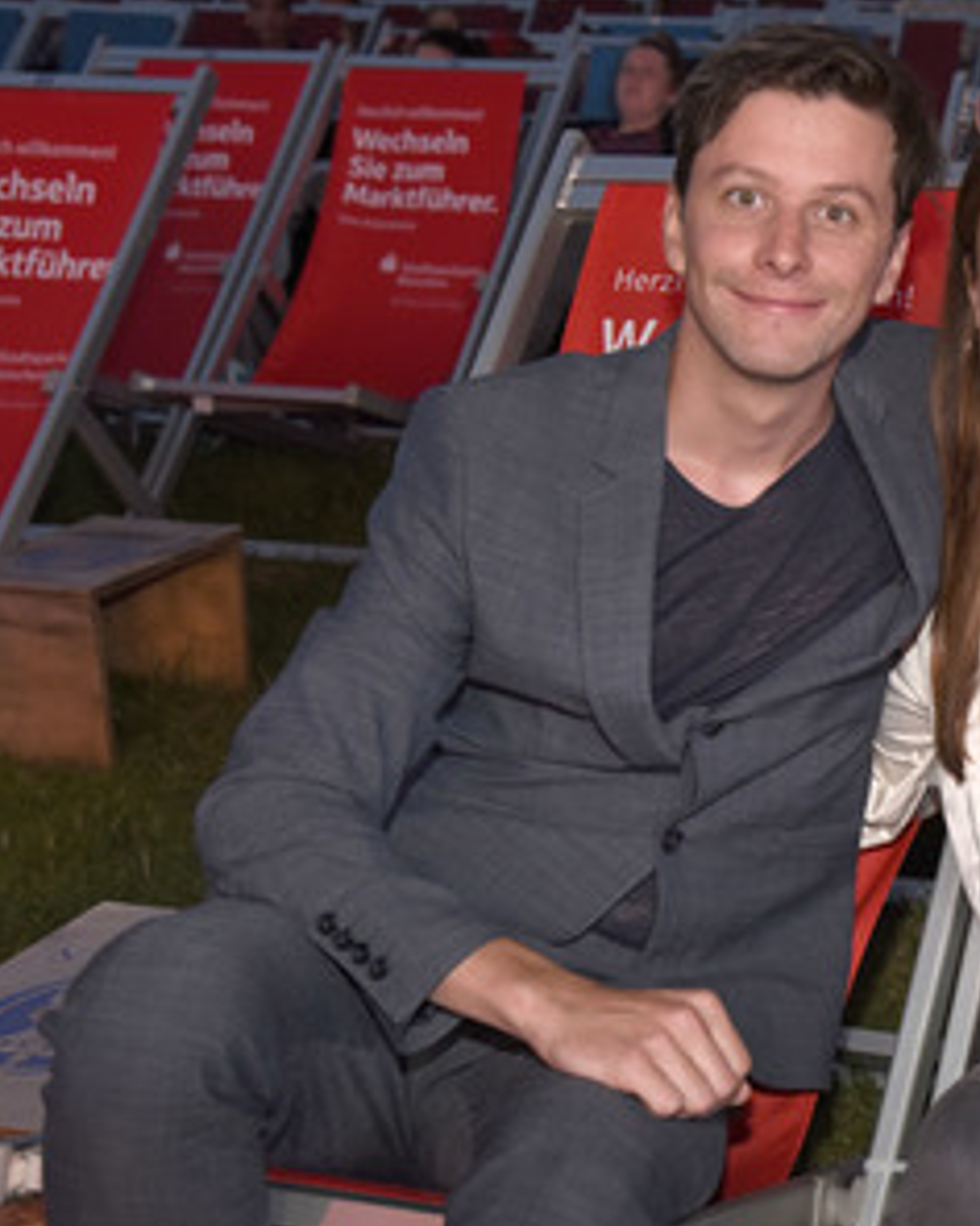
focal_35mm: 66
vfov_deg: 28.7
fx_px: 2393
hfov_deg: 22.5
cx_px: 924
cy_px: 615
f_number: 6.3
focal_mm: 46
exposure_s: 1/80
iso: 2000
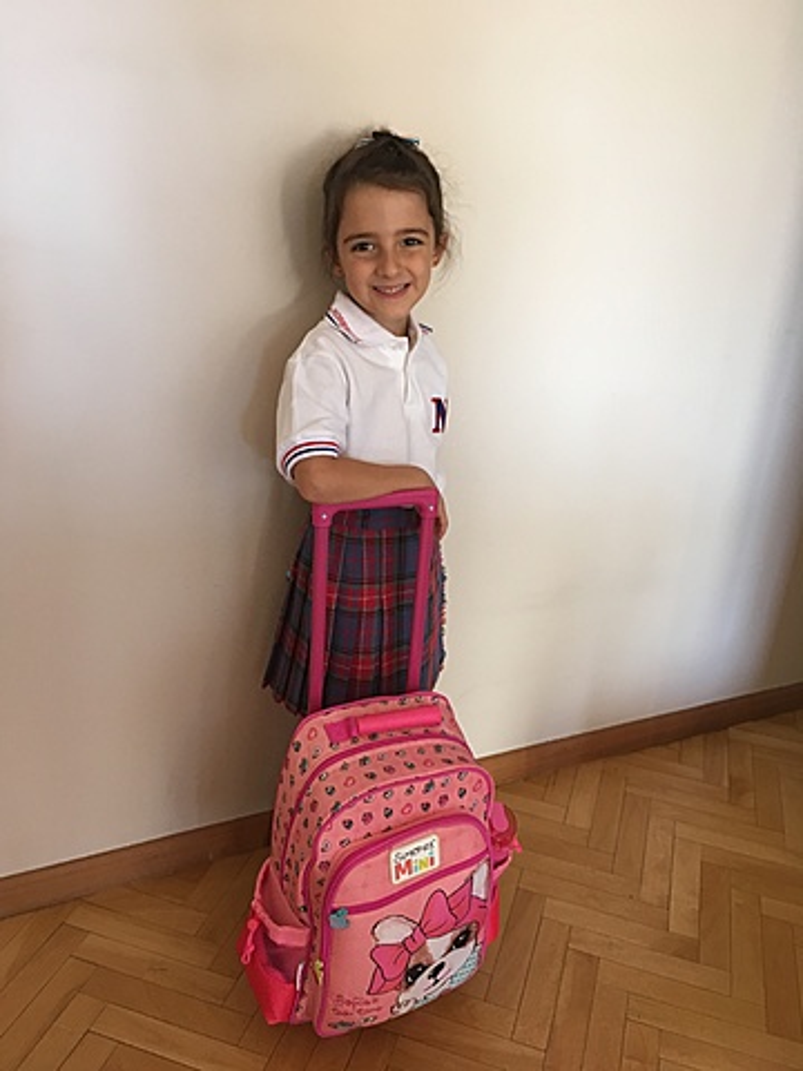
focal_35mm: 29
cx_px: 402
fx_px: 897
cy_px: 536
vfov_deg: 61.7
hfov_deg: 48.2
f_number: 2.2
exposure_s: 1/33
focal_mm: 4.15
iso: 100
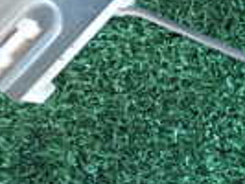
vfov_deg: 10.2
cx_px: 376
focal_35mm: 144
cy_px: -24
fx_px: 1020
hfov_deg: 12.9
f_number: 2.4
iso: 400
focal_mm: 5.79
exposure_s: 1/30
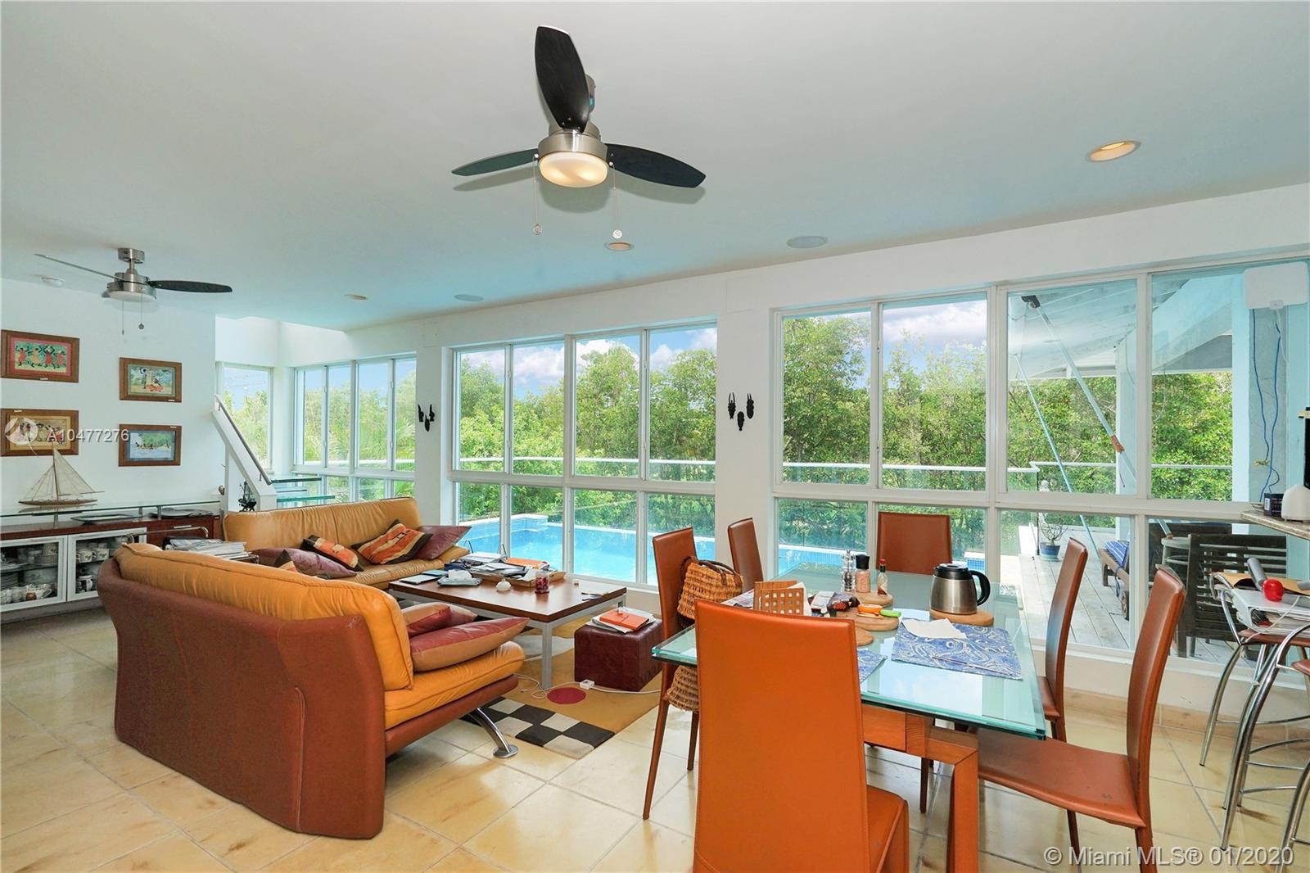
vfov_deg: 73.7
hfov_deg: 96.7
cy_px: 436
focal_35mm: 16
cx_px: 655
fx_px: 582
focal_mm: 16
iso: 400
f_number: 11
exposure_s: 1/200
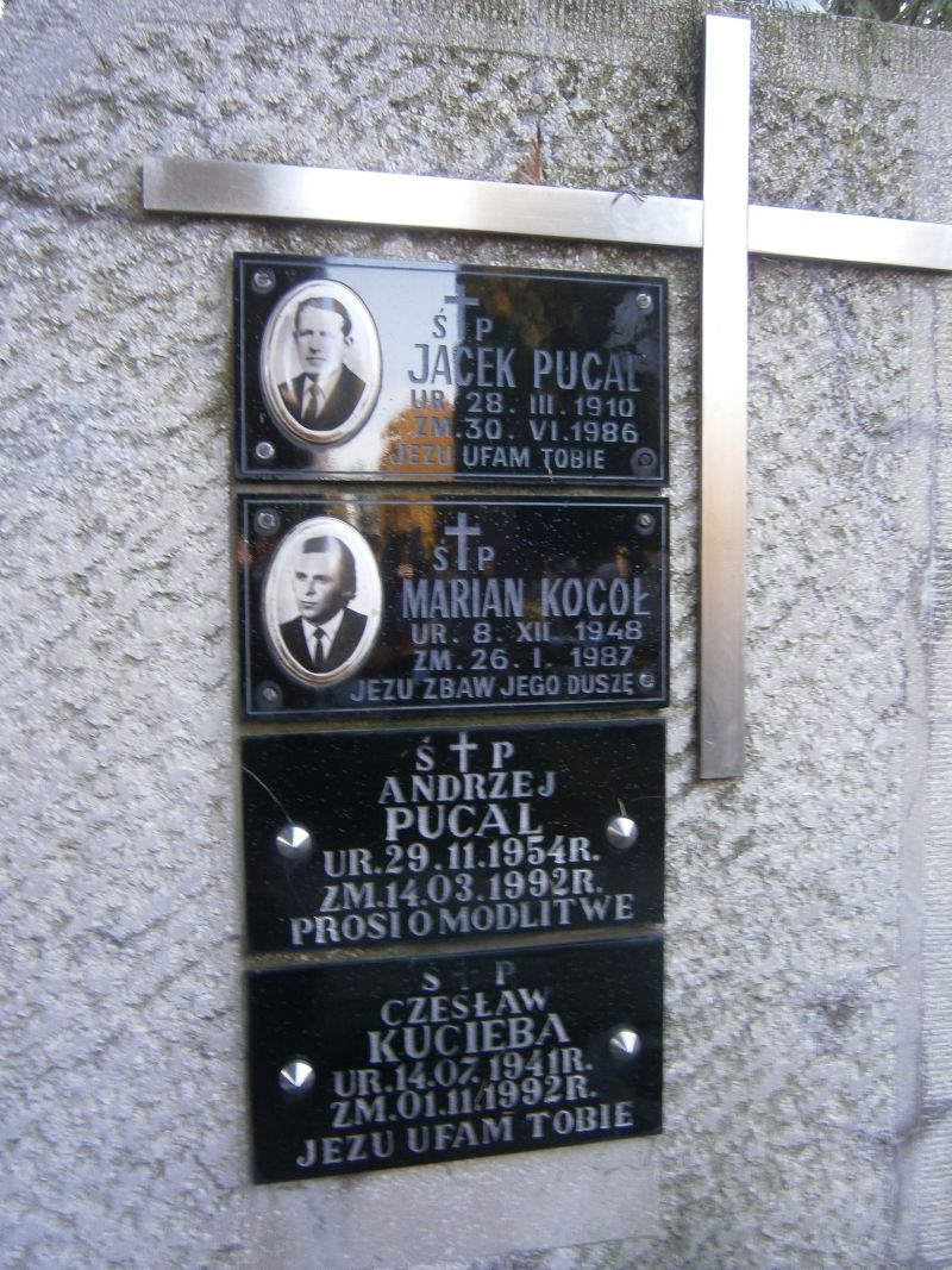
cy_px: 635
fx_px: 954
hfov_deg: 53.1
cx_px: 476
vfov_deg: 67.3
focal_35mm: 26
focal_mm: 4.7
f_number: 2.8
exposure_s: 1/30
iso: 100
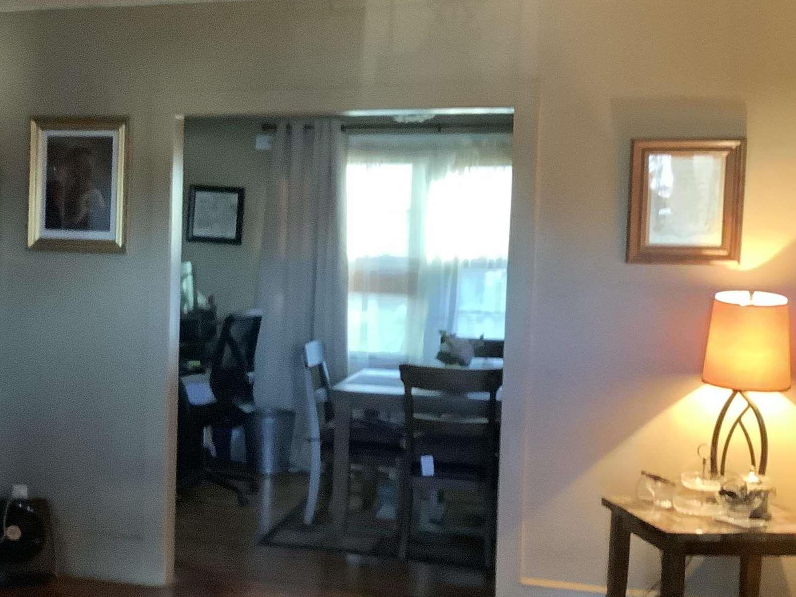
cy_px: 362
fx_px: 1380
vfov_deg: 24.4
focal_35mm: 60
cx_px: 64
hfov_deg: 30.6
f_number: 2.4
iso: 800
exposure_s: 1/20
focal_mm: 3.3
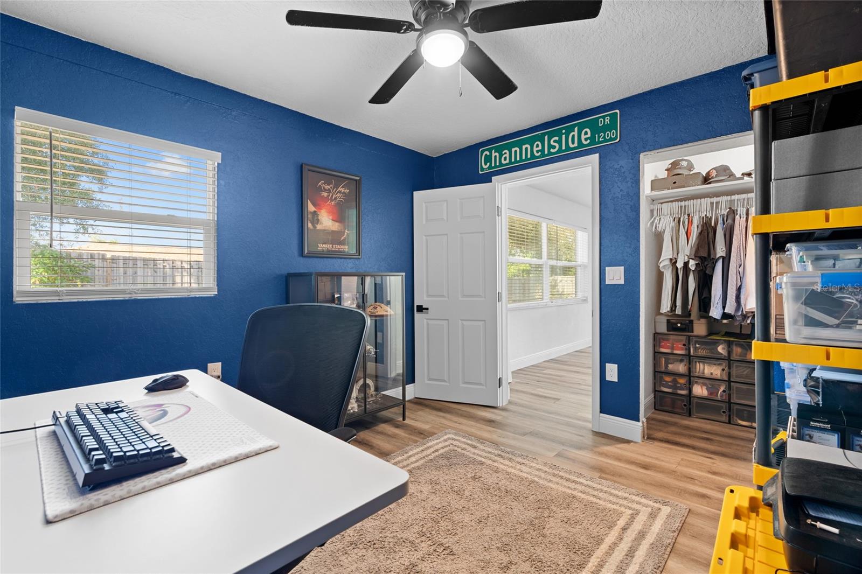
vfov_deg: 73.7
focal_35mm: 16
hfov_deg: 96.7
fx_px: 383
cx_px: 431
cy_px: 287
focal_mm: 16
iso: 250
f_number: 9
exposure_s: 5
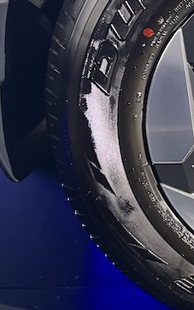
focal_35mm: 76
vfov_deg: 27.0
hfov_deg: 15.7
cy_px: 99
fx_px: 643
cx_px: 295
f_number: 1.5
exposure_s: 1/46
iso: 500
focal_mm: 5.7
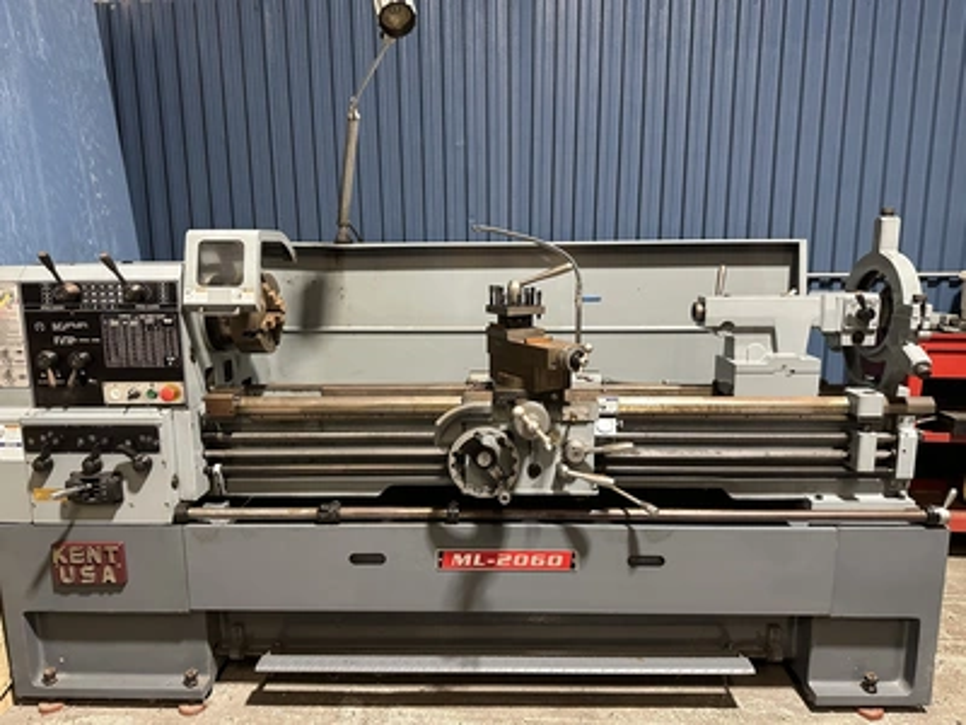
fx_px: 670
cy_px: 362
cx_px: 483
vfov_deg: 56.8
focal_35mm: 24
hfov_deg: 71.6
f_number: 1.78
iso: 500
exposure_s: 1/60
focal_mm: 6.86
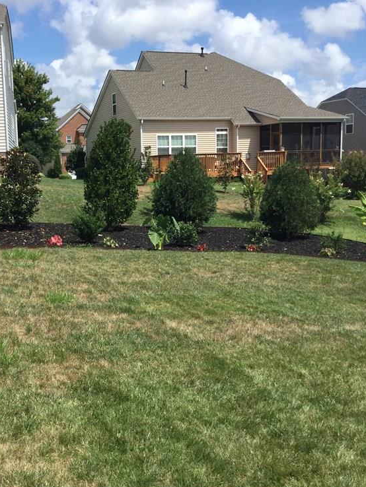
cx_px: 129
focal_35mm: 43
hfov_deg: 33.4
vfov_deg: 43.8
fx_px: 606
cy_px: 243
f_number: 2.4
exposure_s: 1/1567
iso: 25
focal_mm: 3.3
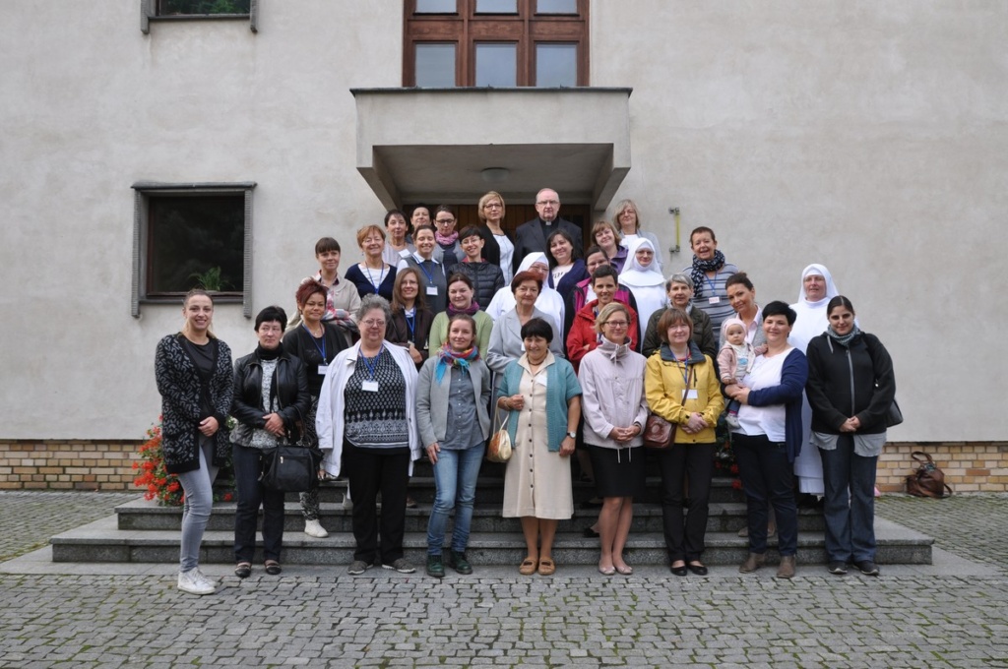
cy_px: 334
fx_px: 839
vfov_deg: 43.5
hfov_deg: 62.0
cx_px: 504
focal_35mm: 30
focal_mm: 20
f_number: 6.3
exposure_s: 1/160
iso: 320
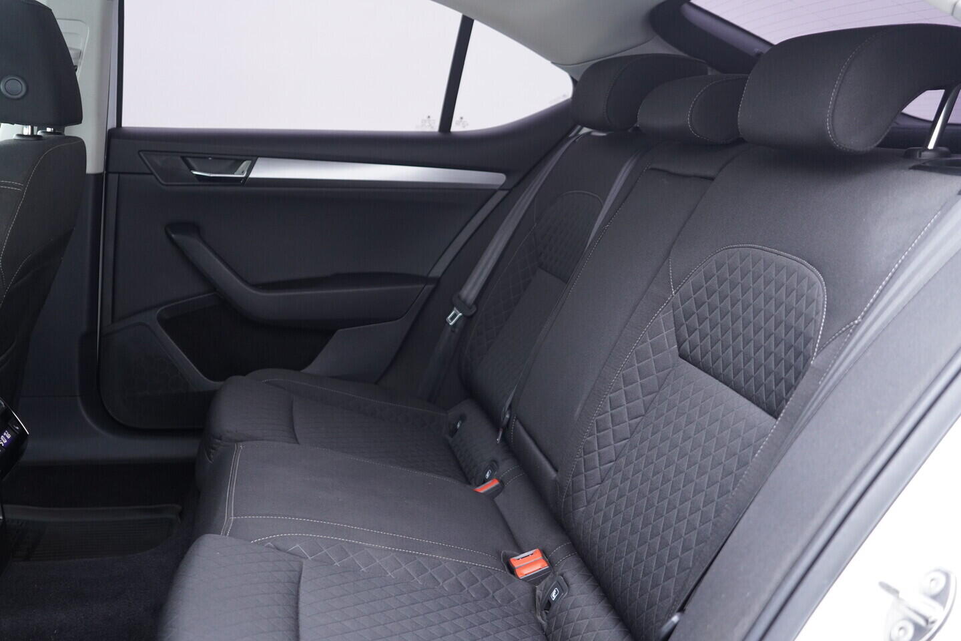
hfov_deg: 53.1
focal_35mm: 36
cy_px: 320
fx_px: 961
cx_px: 480
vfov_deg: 36.9
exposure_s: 1/40
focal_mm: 24
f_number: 2.8
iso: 640
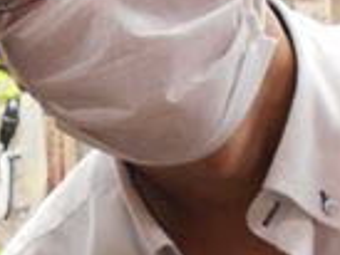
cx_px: -122
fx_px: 1121
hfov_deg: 16.2
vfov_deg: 13.0
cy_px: 161
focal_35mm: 114
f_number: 3.2
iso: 250
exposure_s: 1/30
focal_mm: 4.6
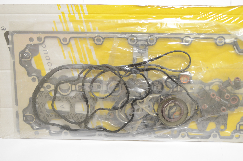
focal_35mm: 54
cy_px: 83
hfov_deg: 36.9
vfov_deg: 24.9
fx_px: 364
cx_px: 127
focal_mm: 32
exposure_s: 1/30
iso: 800
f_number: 4.8
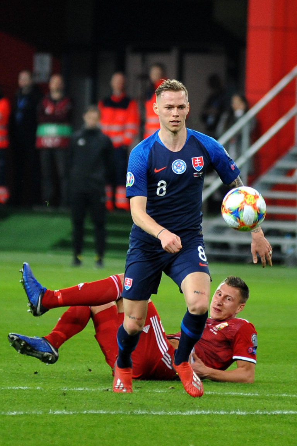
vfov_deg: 10.3
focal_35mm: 200
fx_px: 2475
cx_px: 148
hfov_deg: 6.9
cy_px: 223
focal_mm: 200
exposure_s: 1/800
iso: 1600
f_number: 3.2
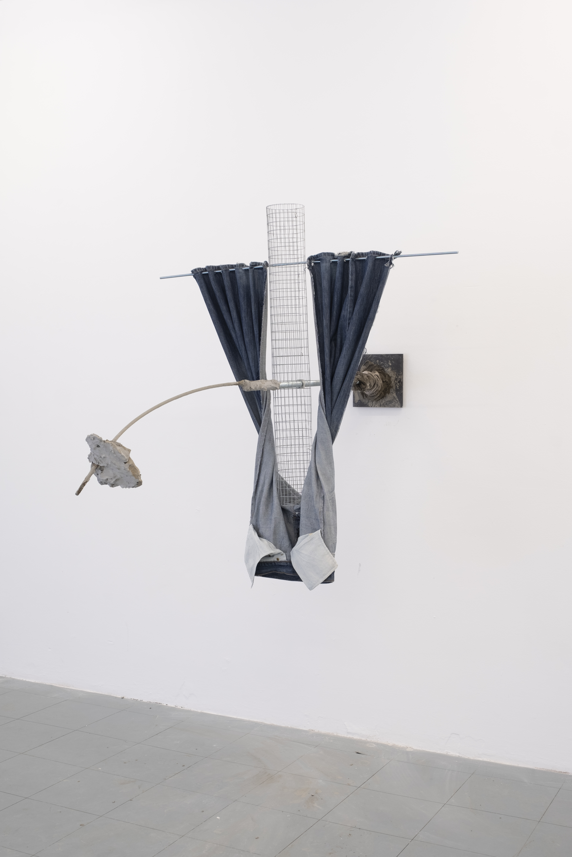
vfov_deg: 48.5
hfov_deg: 33.4
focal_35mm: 40
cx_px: 286
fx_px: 953
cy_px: 428
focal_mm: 26.6
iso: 250
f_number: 8
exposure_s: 1/4
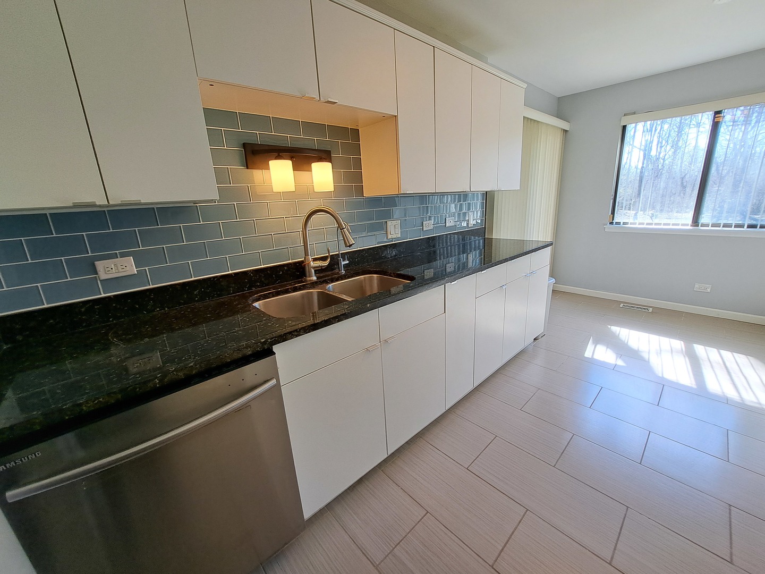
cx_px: 382
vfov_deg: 89.9
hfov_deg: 106.2
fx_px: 287
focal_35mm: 13
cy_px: 287
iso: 50
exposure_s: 1/60
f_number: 2.2
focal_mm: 1.74
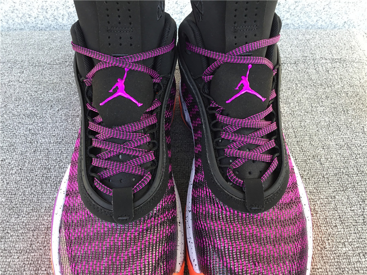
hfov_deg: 58.4
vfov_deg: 45.4
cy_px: 138
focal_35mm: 31
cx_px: 184
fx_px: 329
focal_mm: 3.3
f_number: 2.4
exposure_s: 1/100
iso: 40
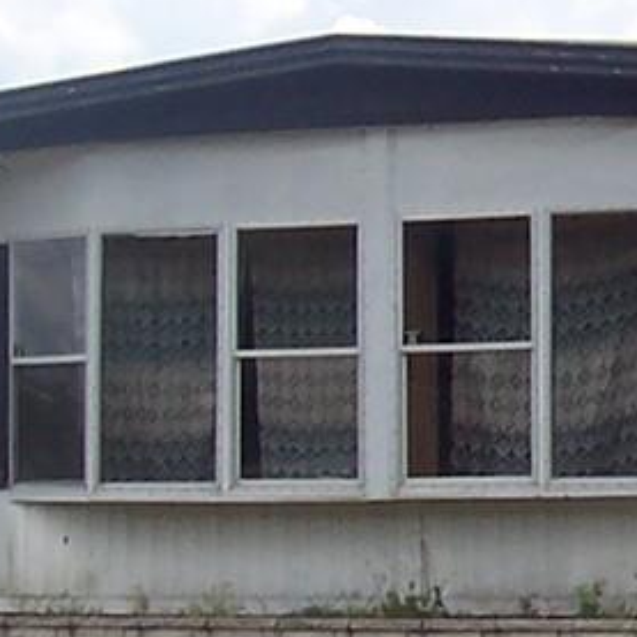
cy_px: 368
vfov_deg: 9.3
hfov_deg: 9.1
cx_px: 899
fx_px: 3935
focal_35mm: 189
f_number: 5.6
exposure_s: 1/350
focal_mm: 5.6
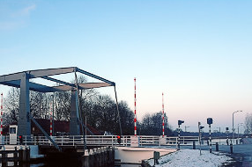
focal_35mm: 42
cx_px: 83
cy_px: 127
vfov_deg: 31.2
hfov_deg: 45.7
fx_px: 294
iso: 100
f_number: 3.8
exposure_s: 1/50
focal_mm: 18
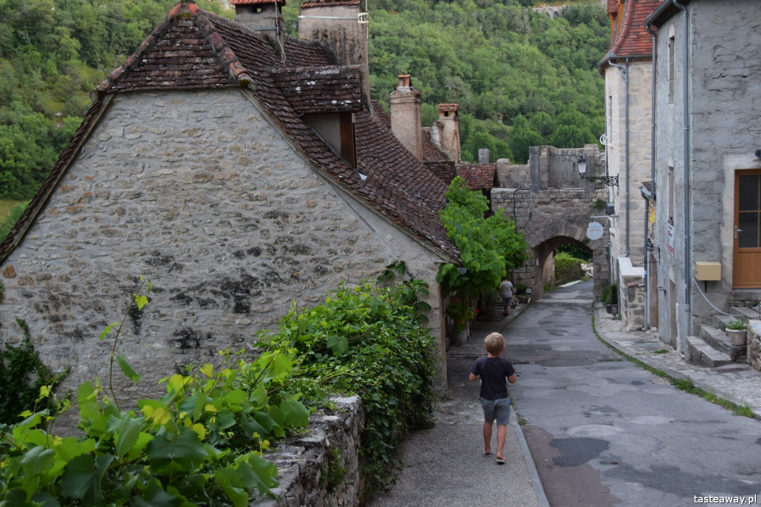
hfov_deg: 46.4
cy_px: 254
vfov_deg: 31.9
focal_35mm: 42
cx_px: 380
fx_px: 888
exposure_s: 1/60
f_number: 4
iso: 1000
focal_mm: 28
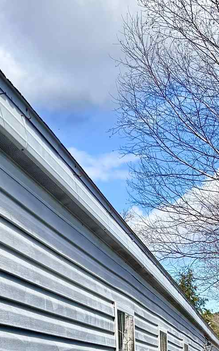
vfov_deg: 21.8
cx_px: 278
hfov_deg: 15.4
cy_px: 509
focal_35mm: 81
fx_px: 774
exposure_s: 1/2141
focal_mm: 5.96
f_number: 1.6
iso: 50
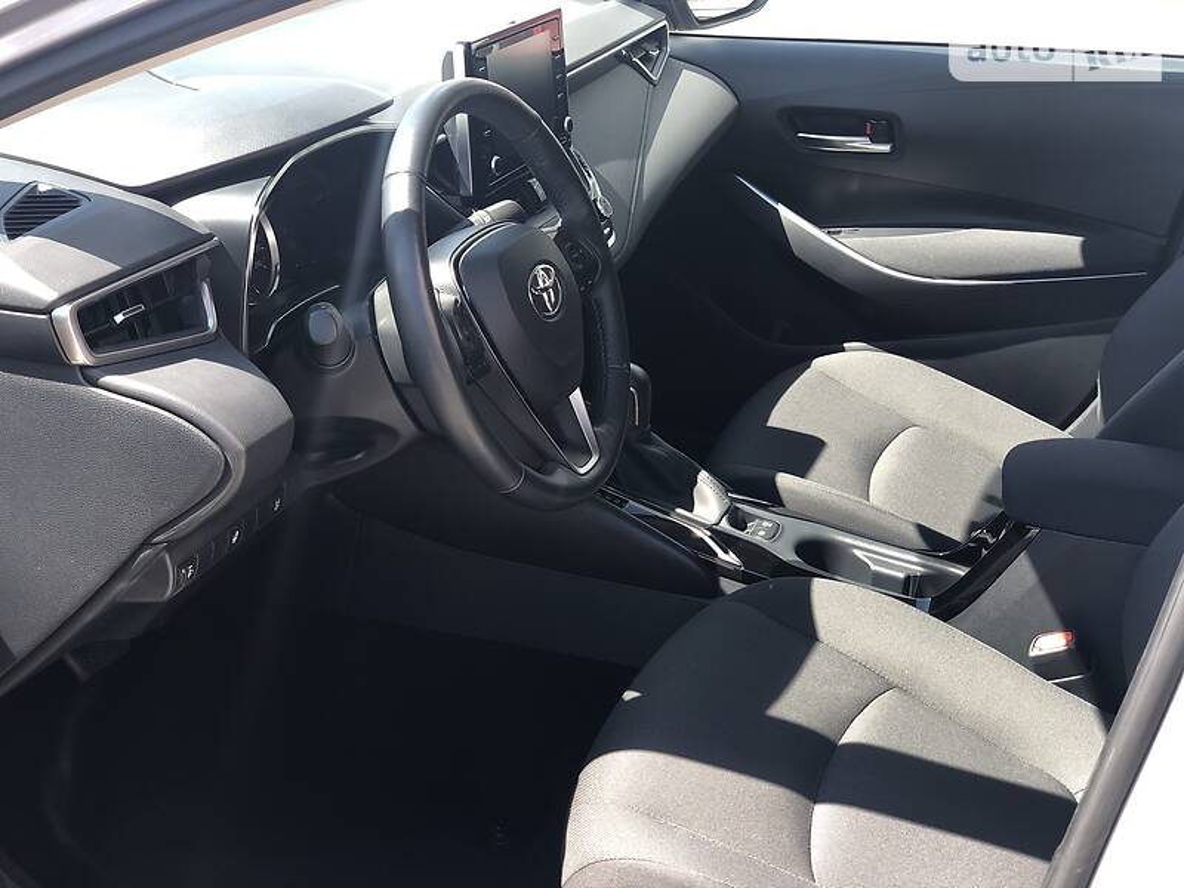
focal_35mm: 52
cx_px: 592
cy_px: 444
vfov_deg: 28.0
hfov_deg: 36.8
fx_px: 1779
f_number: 2.4
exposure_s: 1/120
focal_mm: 6
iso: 25
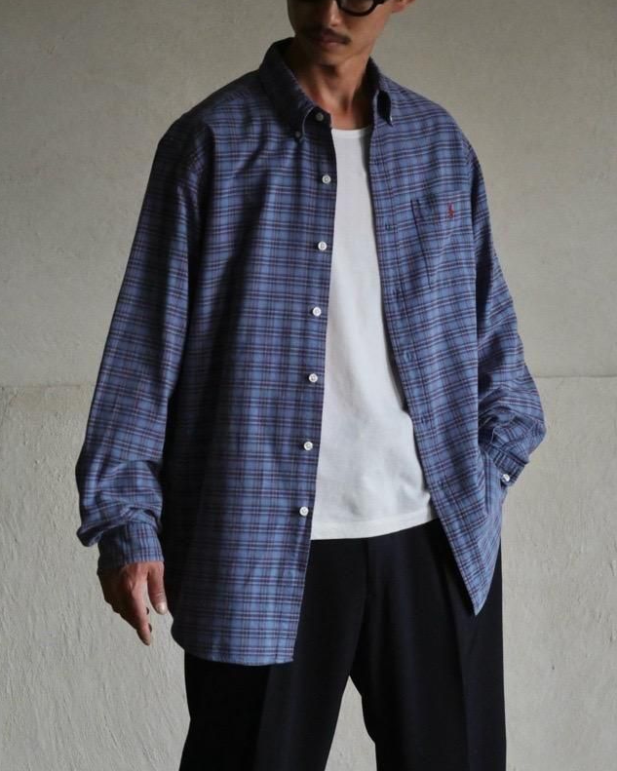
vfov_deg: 19.0
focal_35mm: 101
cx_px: 306
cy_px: 407
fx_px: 2305
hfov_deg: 15.2
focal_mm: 48
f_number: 3.9
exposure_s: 1/13
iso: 3200
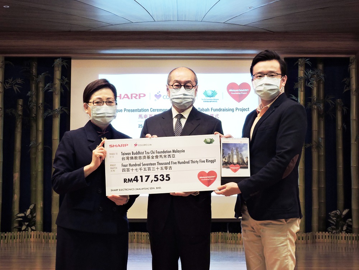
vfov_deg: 22.6
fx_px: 674
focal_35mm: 65
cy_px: 135
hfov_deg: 29.8
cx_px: 180
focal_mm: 11.6
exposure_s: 1/25
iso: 400
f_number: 4.2
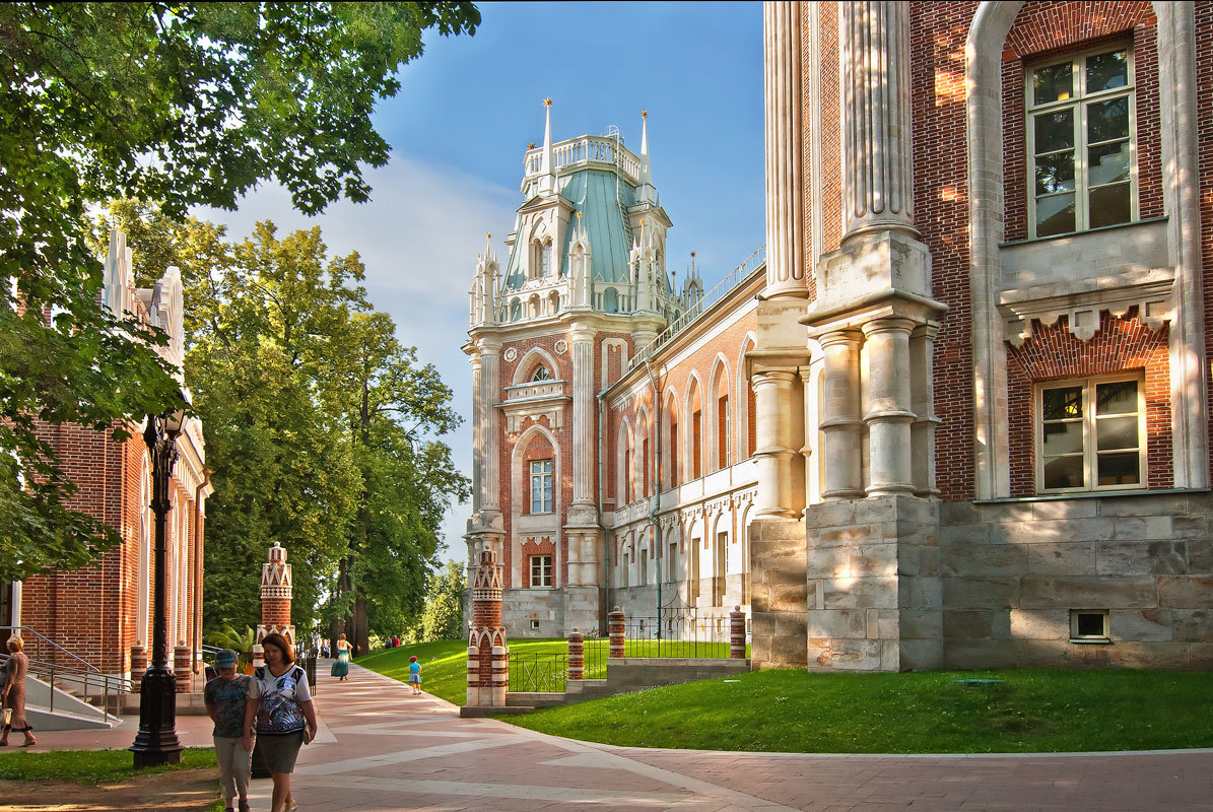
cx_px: 606
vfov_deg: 43.7
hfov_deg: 61.9
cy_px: 406
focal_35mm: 30
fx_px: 1012
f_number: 13
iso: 200
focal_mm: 20
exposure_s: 1/100
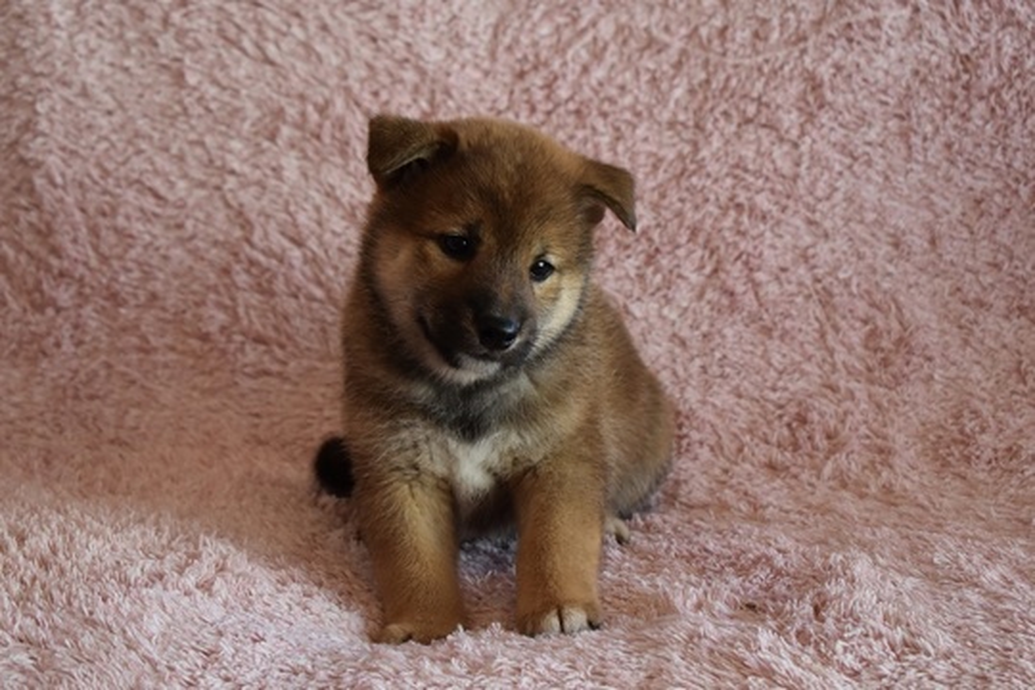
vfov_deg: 17.5
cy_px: 345
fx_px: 2242
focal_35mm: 78
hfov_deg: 26.0
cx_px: 518
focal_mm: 52
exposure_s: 1/60
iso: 640
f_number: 5.6
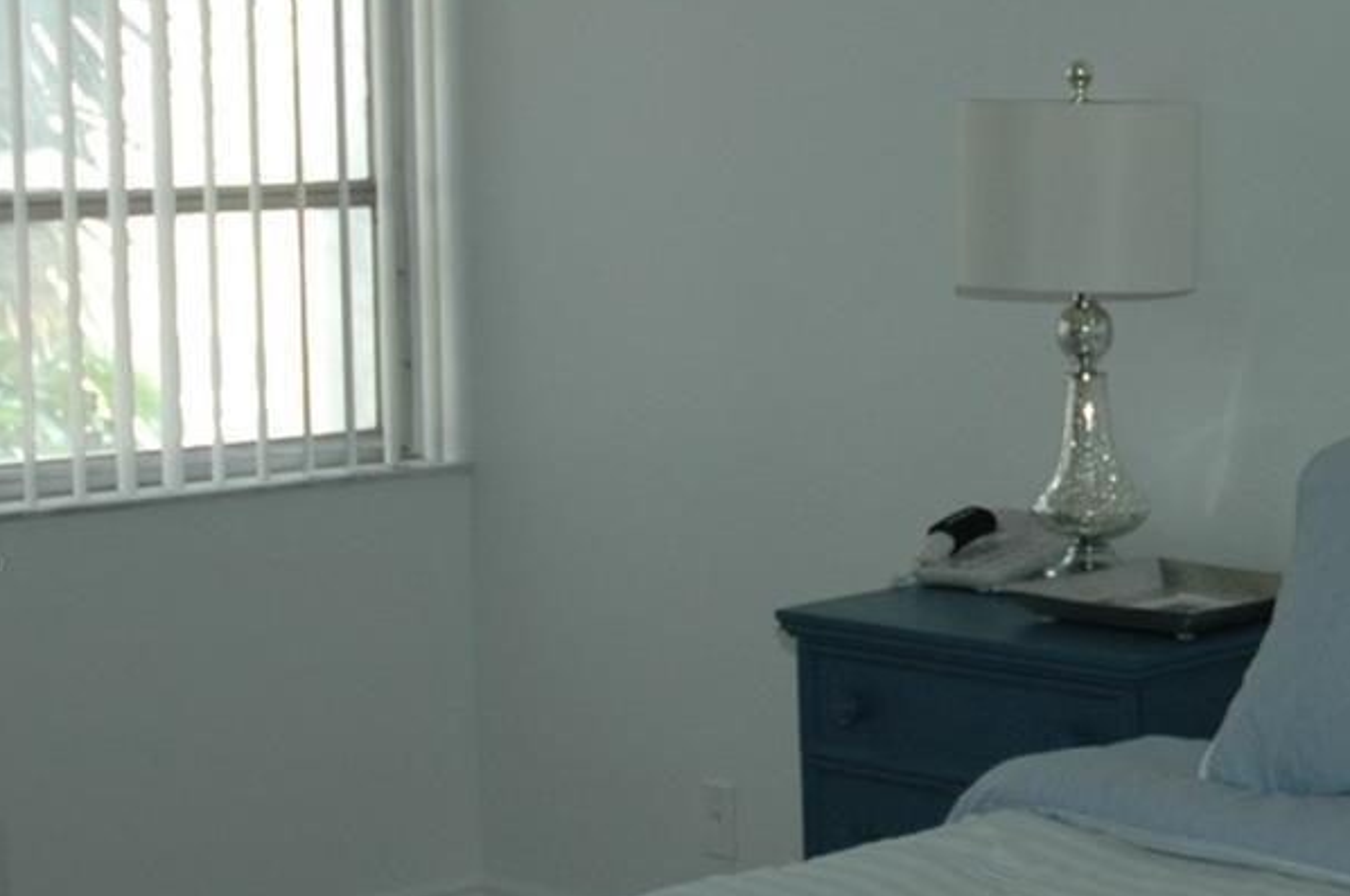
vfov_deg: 13.6
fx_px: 3758
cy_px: 560
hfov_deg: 20.1
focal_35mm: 100
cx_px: 1079
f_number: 4.5
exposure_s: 1/60
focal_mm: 25
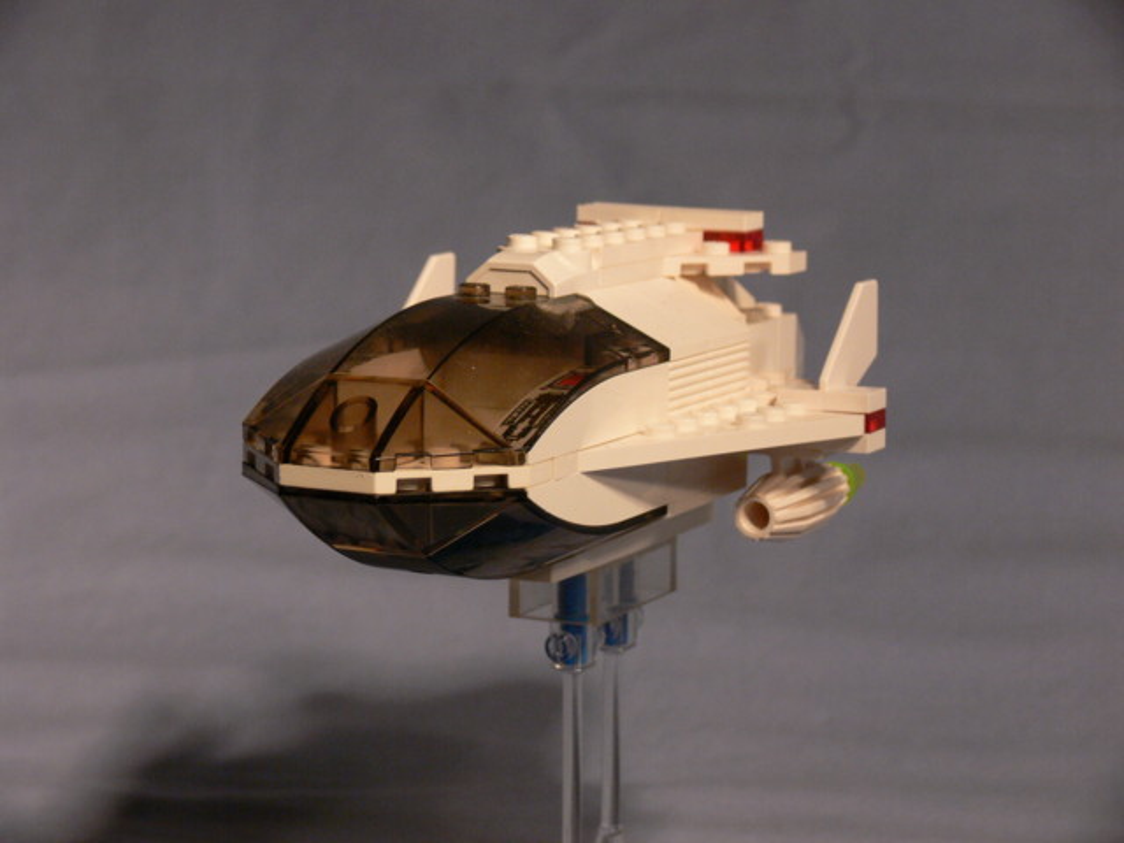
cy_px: 422
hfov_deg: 20.4
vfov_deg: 15.4
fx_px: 3117
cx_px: 562
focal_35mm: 96
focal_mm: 20.3
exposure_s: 1/125
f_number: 4.5
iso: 200
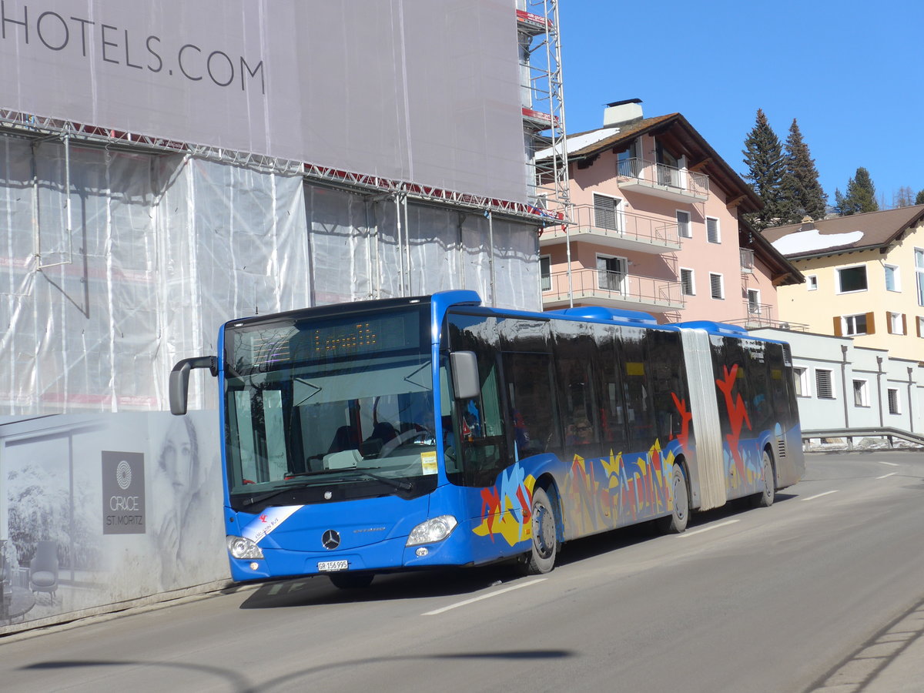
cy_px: 346
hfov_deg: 26.3
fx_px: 1975
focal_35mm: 74
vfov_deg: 19.9
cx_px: 462
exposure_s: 1/1000
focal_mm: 15
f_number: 4.2
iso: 80
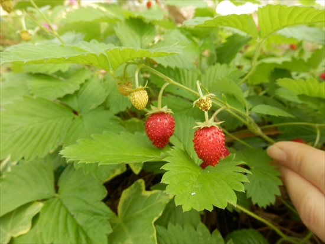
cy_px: 122
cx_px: 162
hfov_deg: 69.4
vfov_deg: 54.8
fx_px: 235
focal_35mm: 25
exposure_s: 1/60
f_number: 3
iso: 80
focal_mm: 4.5
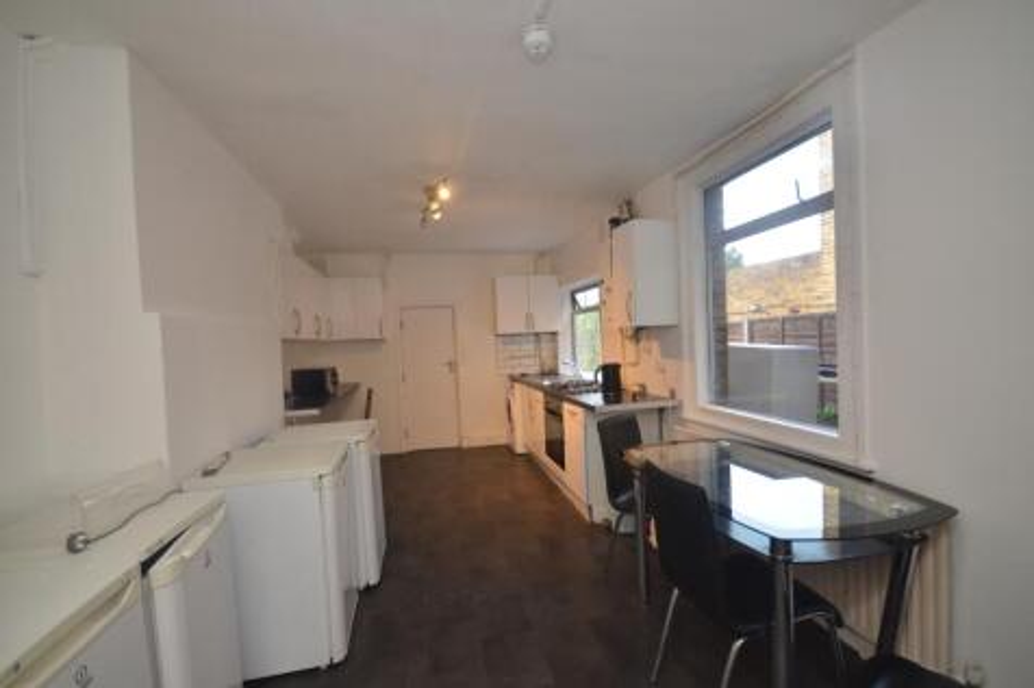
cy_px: 344
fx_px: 431
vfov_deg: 77.3
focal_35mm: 15
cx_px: 517
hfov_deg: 100.4
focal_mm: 10
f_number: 4
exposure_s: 1/60
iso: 800
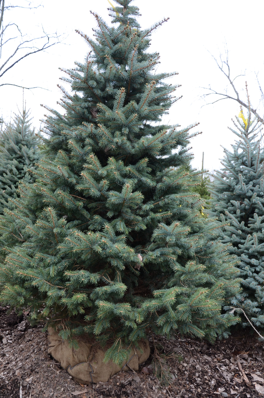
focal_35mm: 33
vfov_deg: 57.3
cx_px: 132
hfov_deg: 39.8
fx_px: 365
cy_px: 199
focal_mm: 22
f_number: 3.8
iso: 200
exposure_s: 1/60
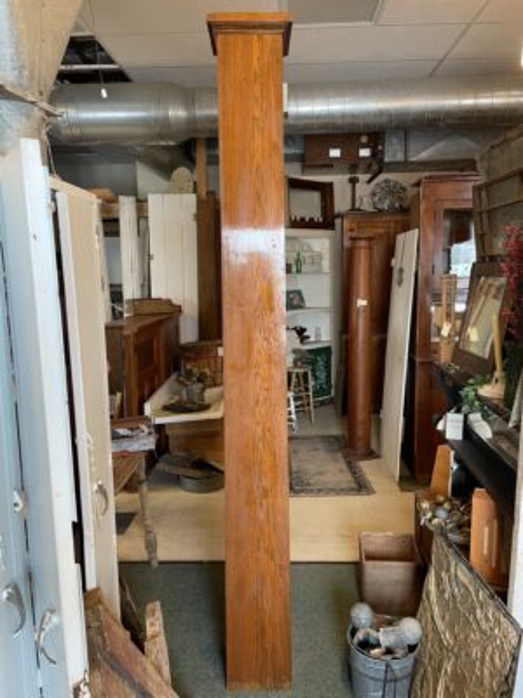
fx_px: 524
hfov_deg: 53.1
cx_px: 262
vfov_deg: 67.3
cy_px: 349
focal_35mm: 26
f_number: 1.6
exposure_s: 1/60
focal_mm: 4.2
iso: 160
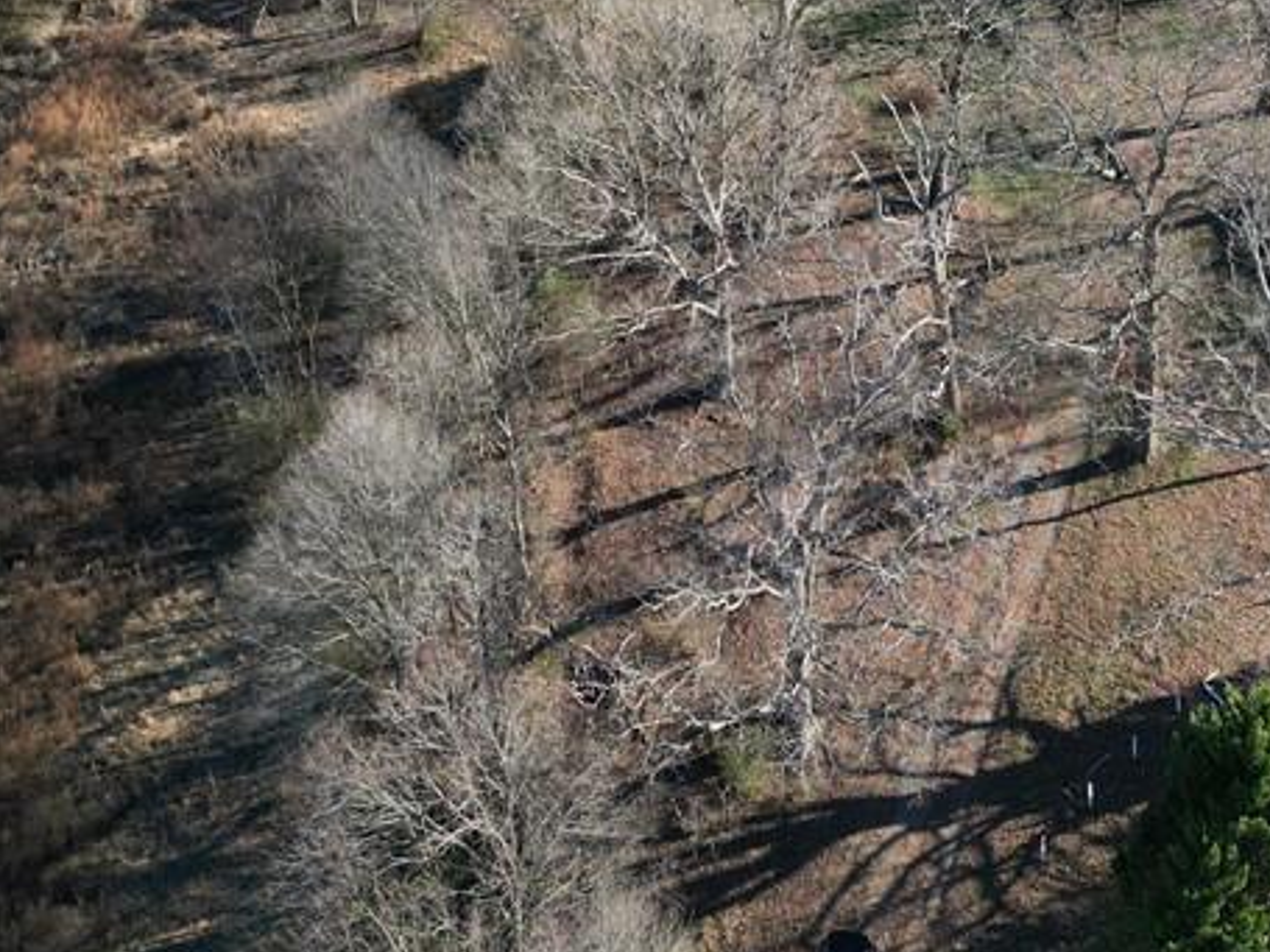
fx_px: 1981
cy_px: -95
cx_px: 927
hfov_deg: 34.9
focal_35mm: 54
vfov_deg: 25.1
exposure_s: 1/1500
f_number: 1.7
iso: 200
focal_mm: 6.72
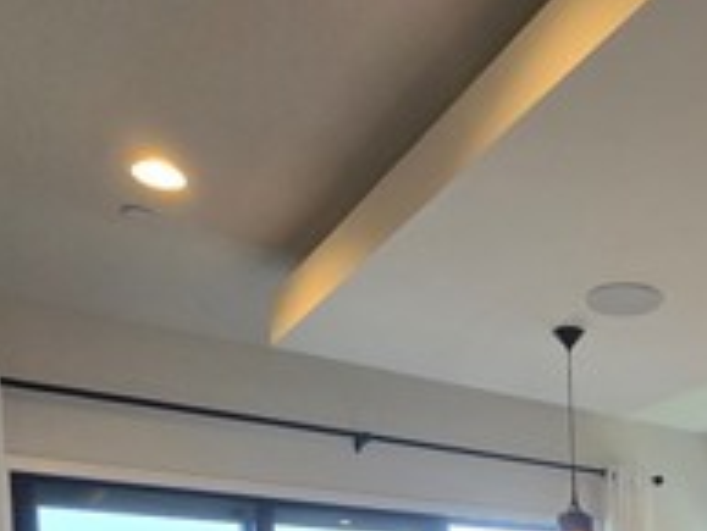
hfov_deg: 39.3
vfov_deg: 26.4
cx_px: 689
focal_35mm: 43
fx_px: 879
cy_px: 754
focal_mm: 1.7
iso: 100
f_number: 2.2
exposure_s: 1/60
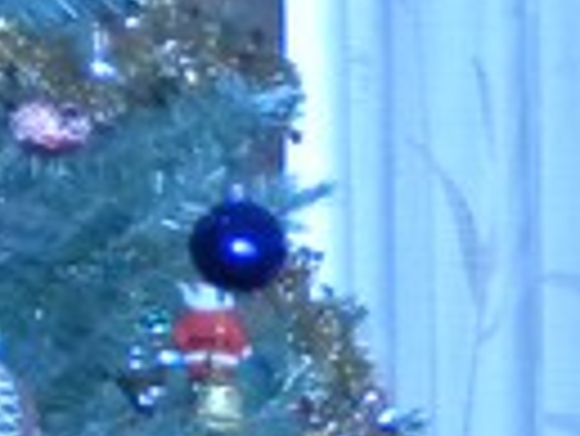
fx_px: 3639
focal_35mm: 217
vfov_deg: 6.8
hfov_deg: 8.4
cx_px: 1340
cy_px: 665
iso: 439
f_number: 3.1
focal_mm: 6.3
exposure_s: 1/30
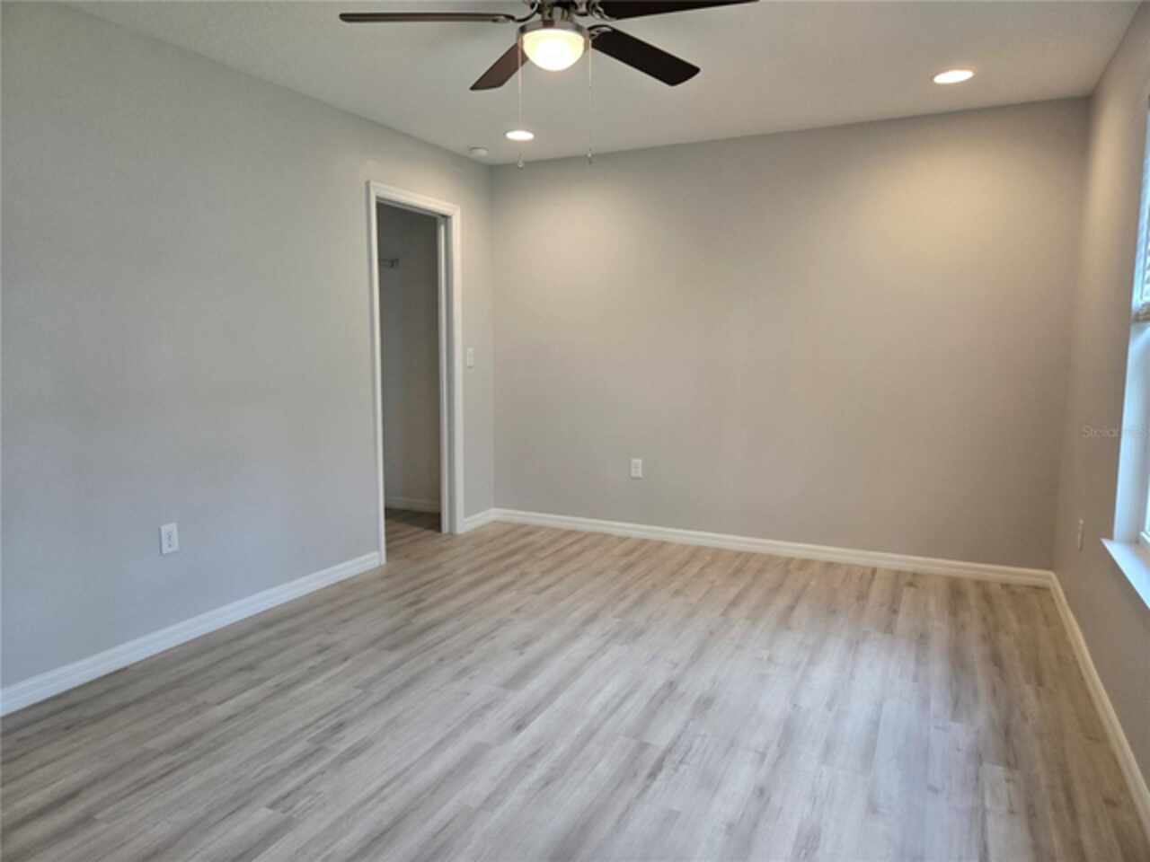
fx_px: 764
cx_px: 575
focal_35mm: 23
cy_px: 431
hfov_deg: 73.9
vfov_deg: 58.9
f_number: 1.8
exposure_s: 1/120
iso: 160
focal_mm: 5.4
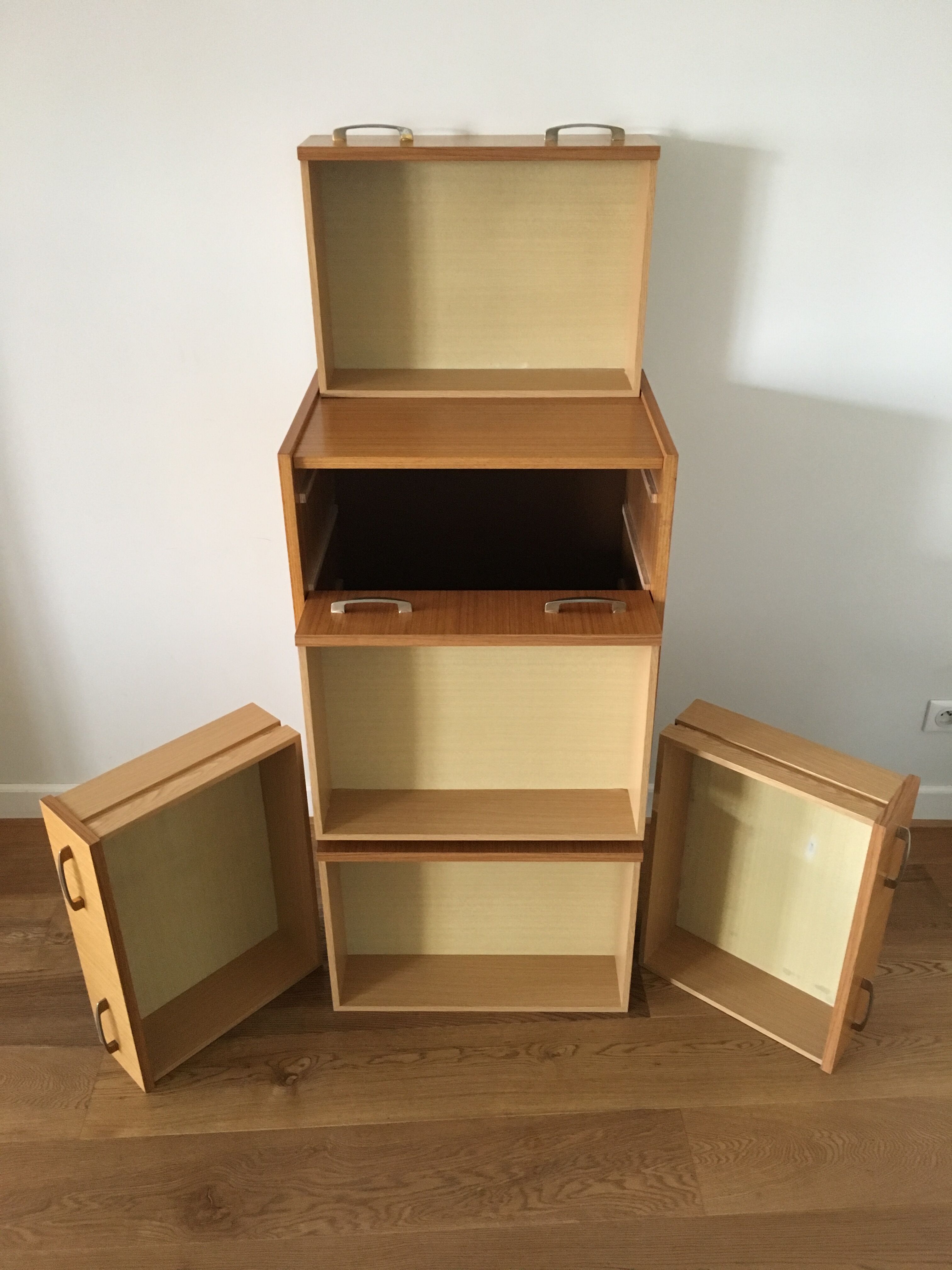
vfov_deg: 61.7
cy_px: 635
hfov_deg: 48.2
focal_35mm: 29
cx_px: 476
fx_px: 1063
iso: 200
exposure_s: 1/17
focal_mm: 4.15
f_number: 2.2
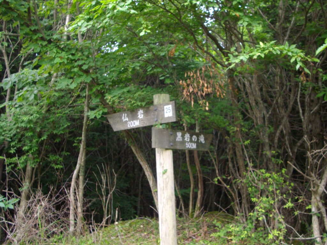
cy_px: 122
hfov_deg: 50.1
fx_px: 350
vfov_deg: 38.7
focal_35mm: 37
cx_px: 164
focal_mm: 6.2
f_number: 2.8
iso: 200
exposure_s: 1/50
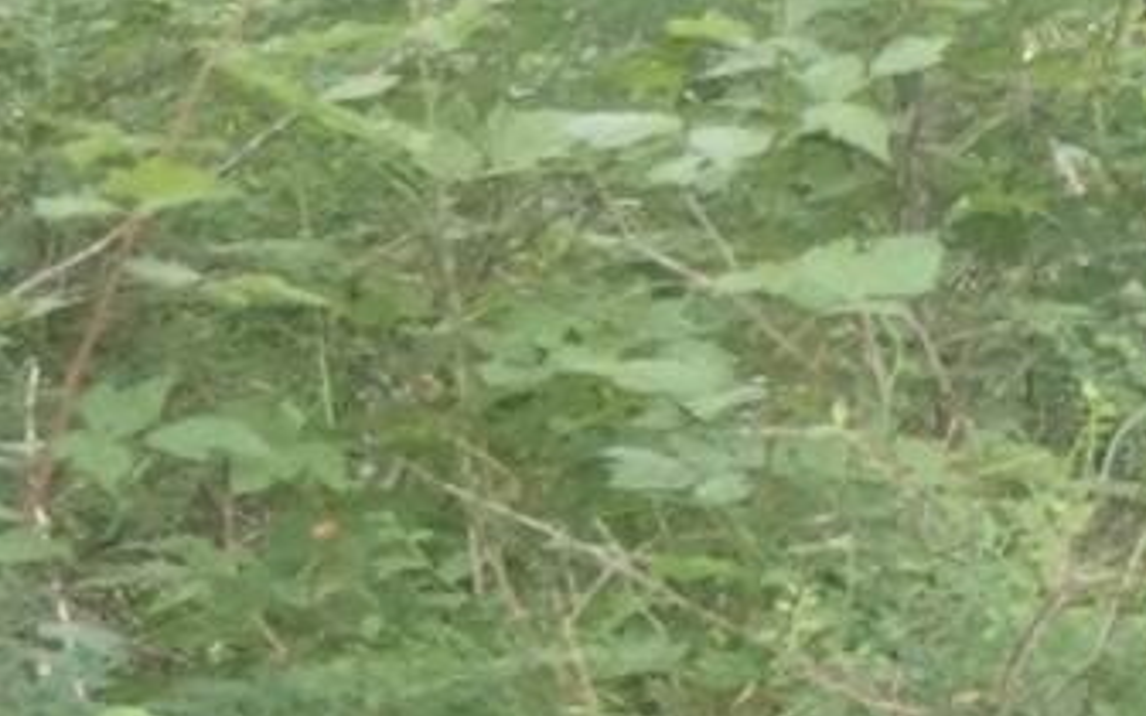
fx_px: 8451
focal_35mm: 271
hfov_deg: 7.4
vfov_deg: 4.8
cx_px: 2456
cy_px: 1318
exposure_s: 1/160
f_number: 4.5
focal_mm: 35
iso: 1600
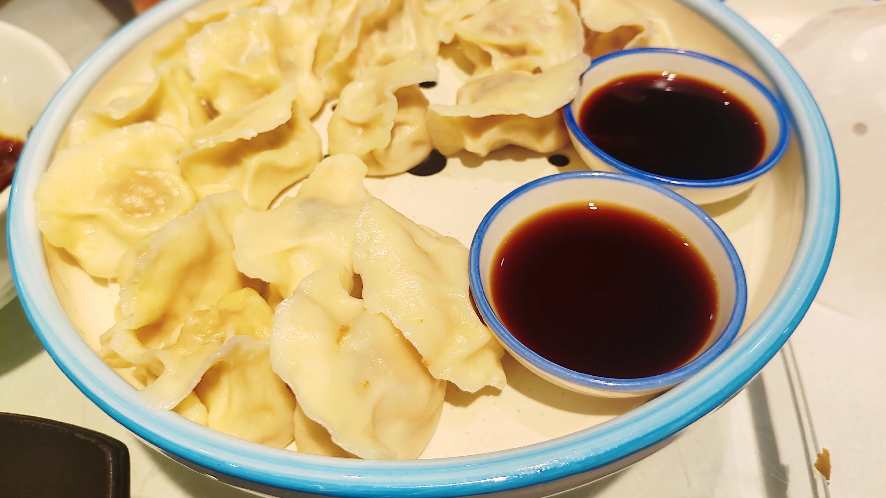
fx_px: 705
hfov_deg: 64.3
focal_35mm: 30
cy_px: 186
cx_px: 436
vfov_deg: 38.7
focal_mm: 6.14
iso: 160
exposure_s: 1/100
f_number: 1.8
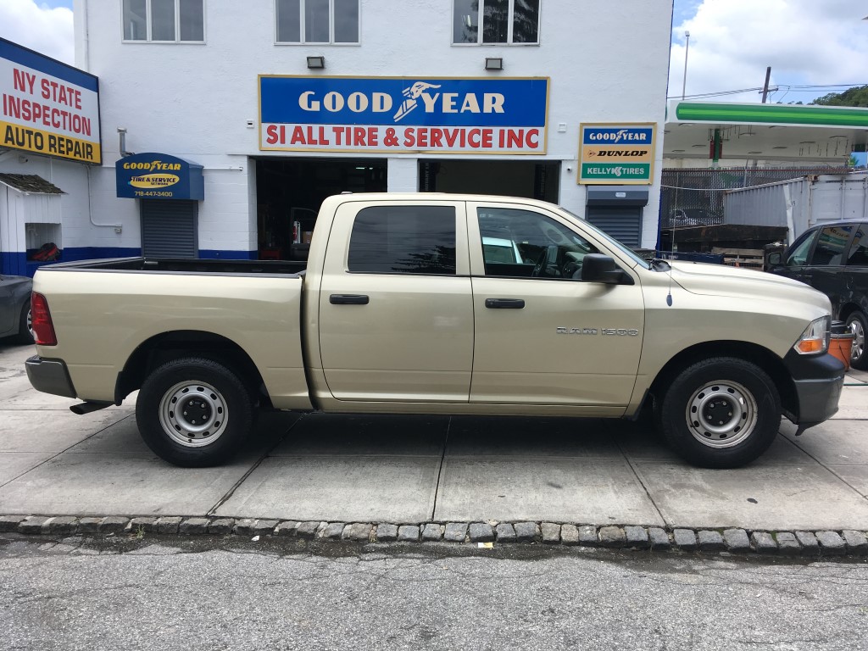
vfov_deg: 48.2
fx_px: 727
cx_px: 434
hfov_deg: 61.7
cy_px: 326
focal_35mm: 29
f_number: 2.2
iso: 25
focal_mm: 4.15
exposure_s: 1/1115
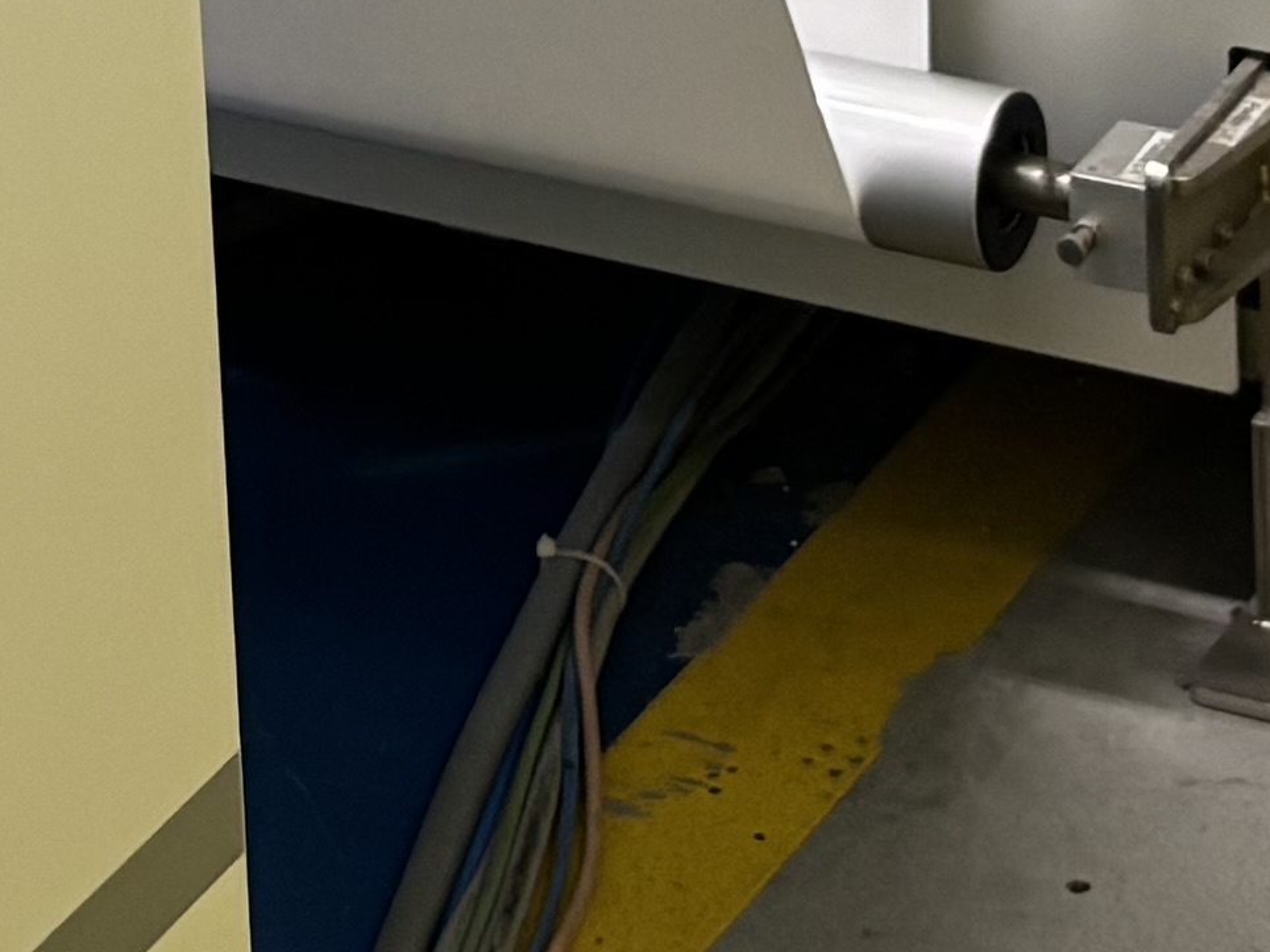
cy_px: -1305
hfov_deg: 12.8
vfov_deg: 8.8
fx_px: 5650
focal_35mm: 154
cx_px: 285
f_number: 1.6
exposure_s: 1/50
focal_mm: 5.96
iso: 250
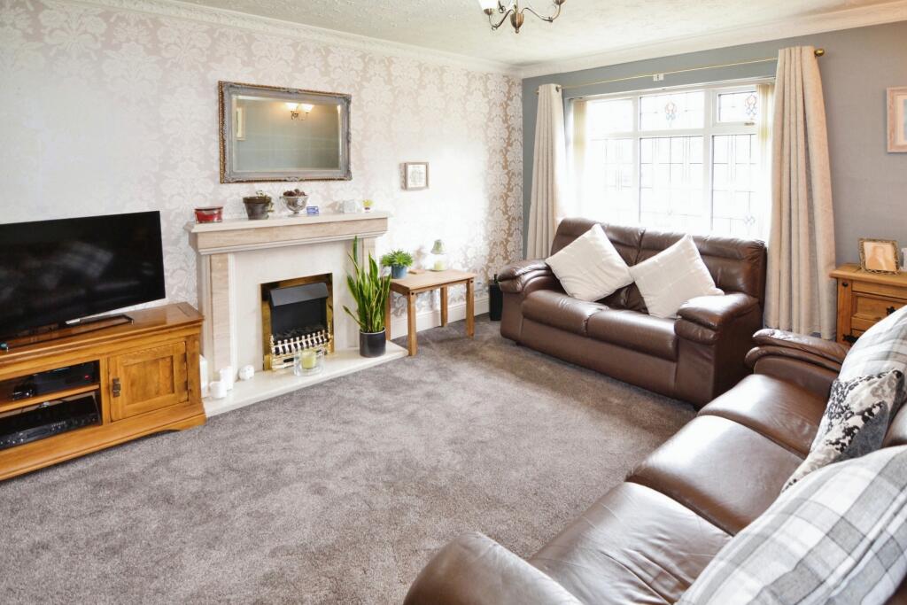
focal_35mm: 16
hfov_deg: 95.0
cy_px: 302
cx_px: 454
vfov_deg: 72.1
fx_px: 416
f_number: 2.8
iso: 500
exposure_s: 1/60
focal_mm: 11
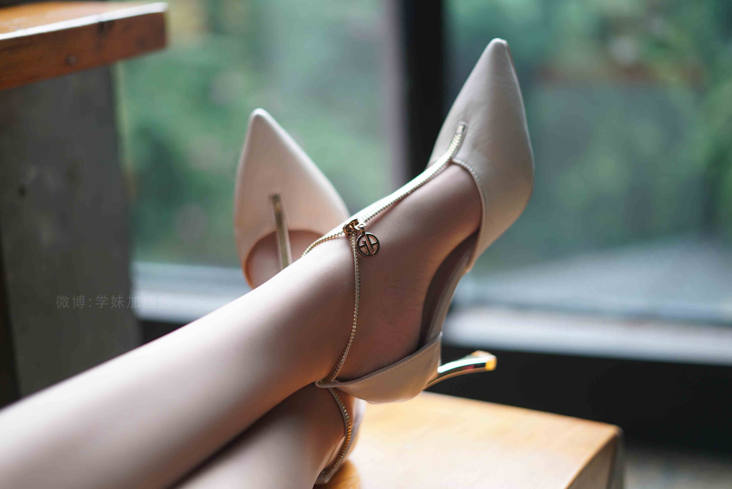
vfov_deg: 27.0
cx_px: 366
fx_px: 1017
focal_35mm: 50
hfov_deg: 39.6
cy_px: 244
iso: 200
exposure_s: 1/80
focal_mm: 50
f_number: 1.8
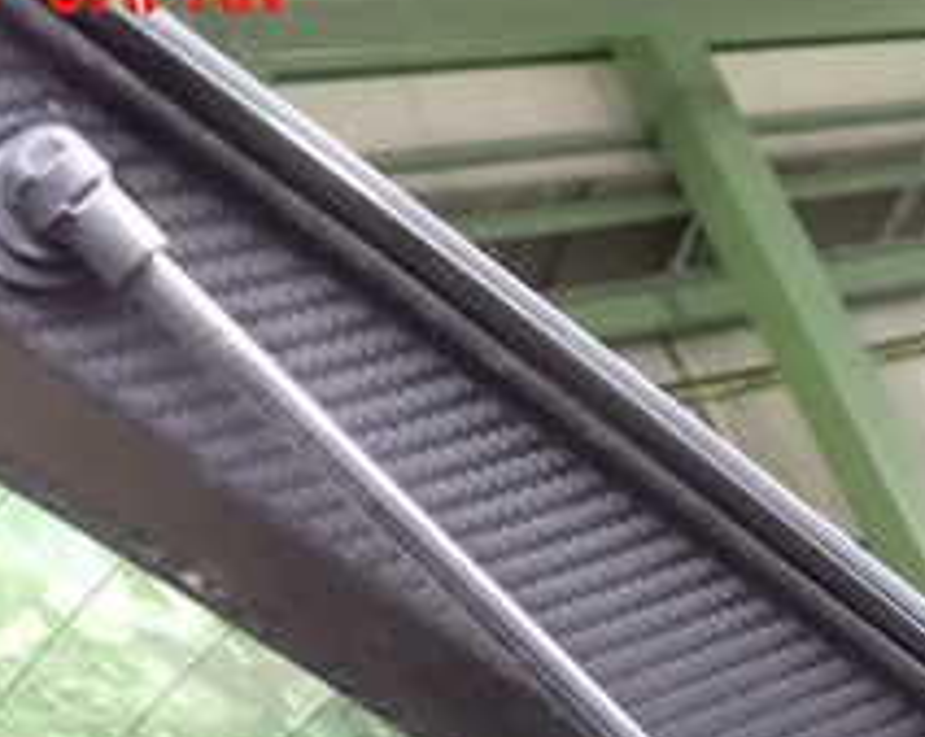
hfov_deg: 22.6
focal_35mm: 83
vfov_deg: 17.5
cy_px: 911
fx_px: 2269
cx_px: 798
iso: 1600
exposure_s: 1/80
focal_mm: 5.4
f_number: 2.3
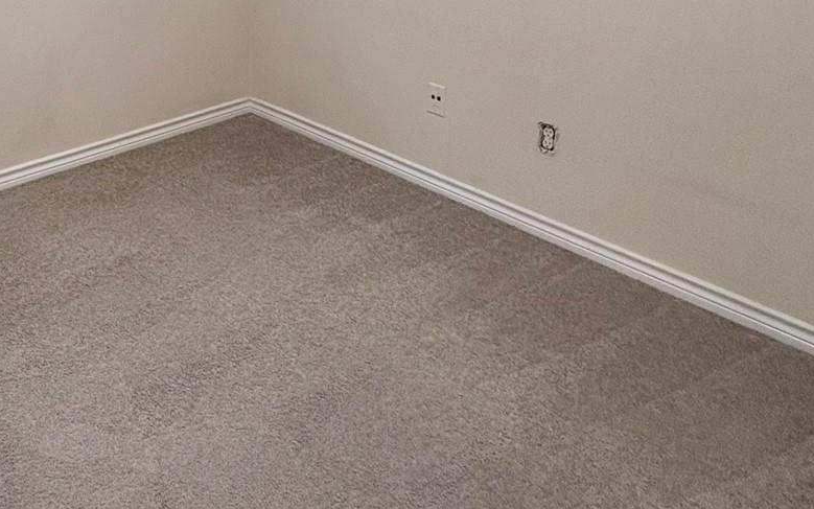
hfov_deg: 46.0
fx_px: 865
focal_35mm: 39
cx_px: 97
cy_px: -109
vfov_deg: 28.4
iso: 125
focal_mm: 2.22
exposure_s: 1/60
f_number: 2.2
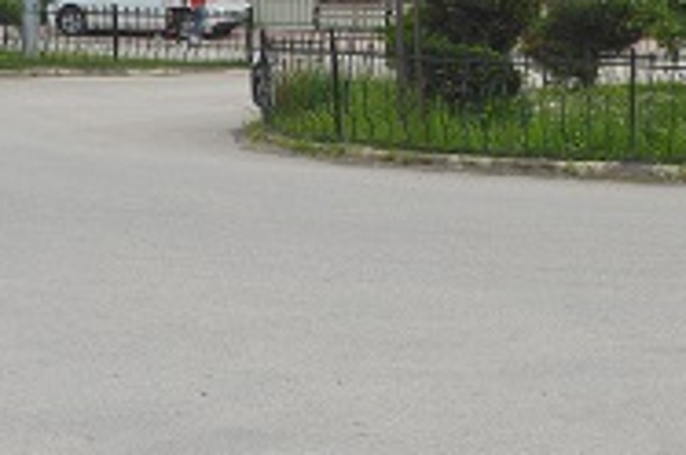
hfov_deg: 12.2
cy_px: -48
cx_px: 492
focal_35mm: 169
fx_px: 3207
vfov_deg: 8.1
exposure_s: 1/250
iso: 100
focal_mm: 35
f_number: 8
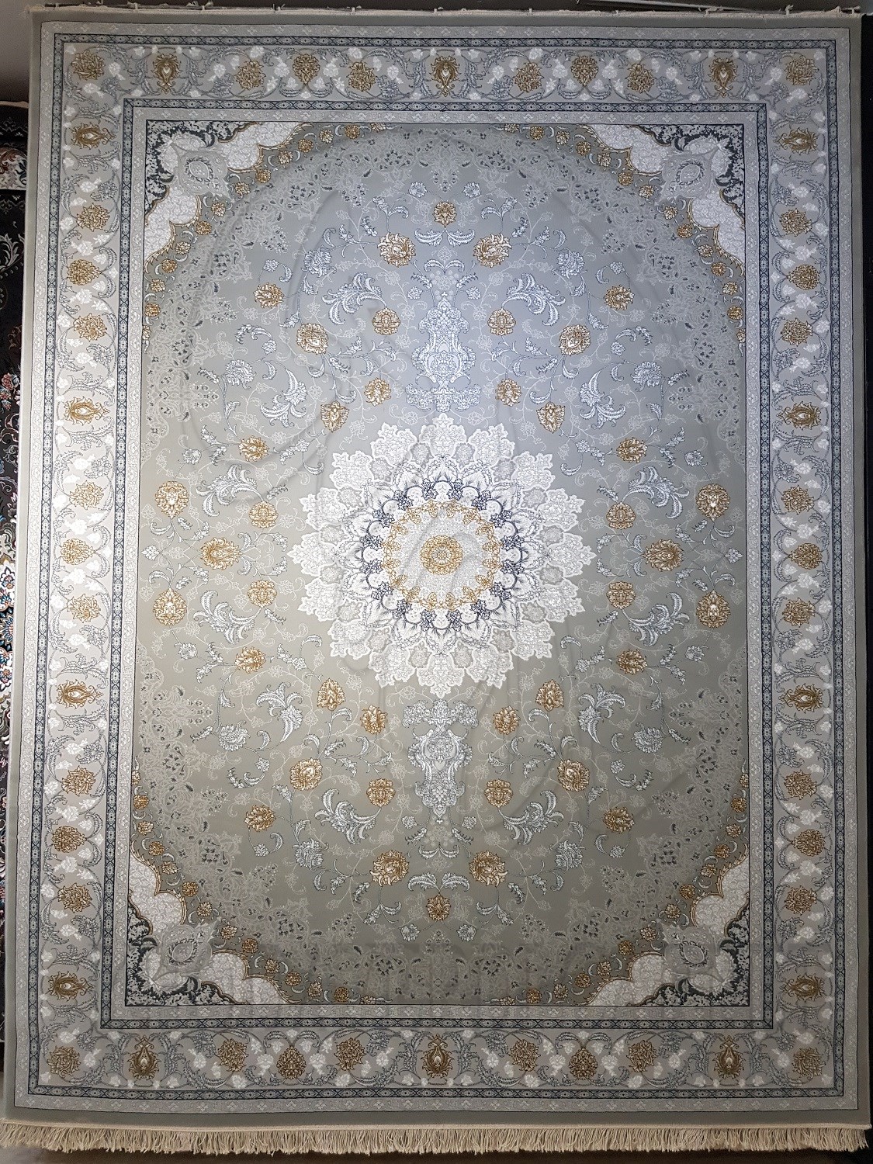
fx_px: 874
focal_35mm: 26
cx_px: 436
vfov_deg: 67.3
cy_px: 582
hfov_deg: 53.1
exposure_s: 1/50
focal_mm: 4.3
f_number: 1.7
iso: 125
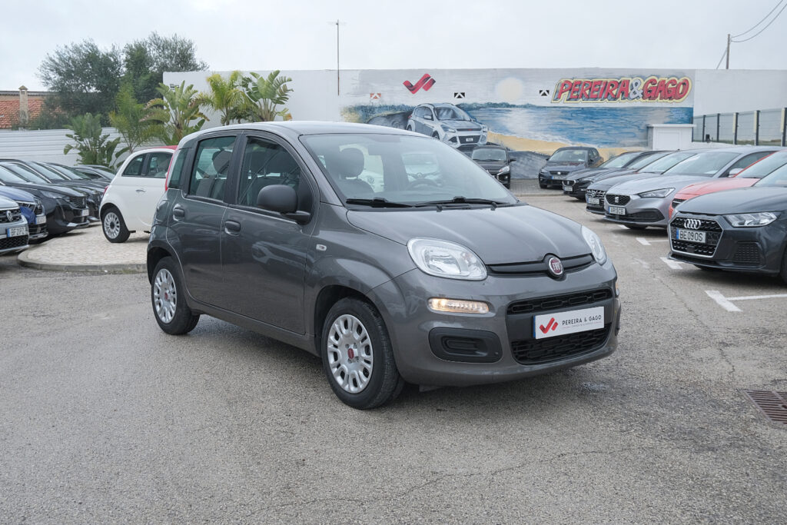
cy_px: 262
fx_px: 721
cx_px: 394
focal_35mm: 33
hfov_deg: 57.2
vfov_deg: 40.0
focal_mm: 22.1
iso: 500
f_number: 9
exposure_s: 1/200
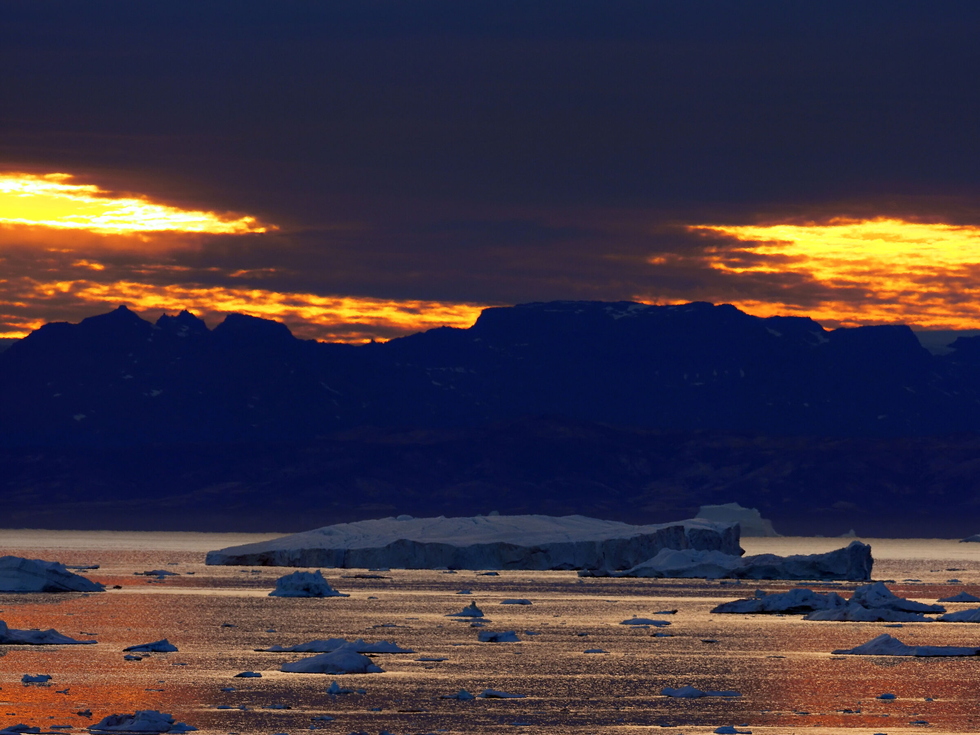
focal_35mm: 601
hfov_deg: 3.3
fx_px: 17015
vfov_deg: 2.5
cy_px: 368
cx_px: 490
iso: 200
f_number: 5
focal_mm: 300
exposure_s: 1/400
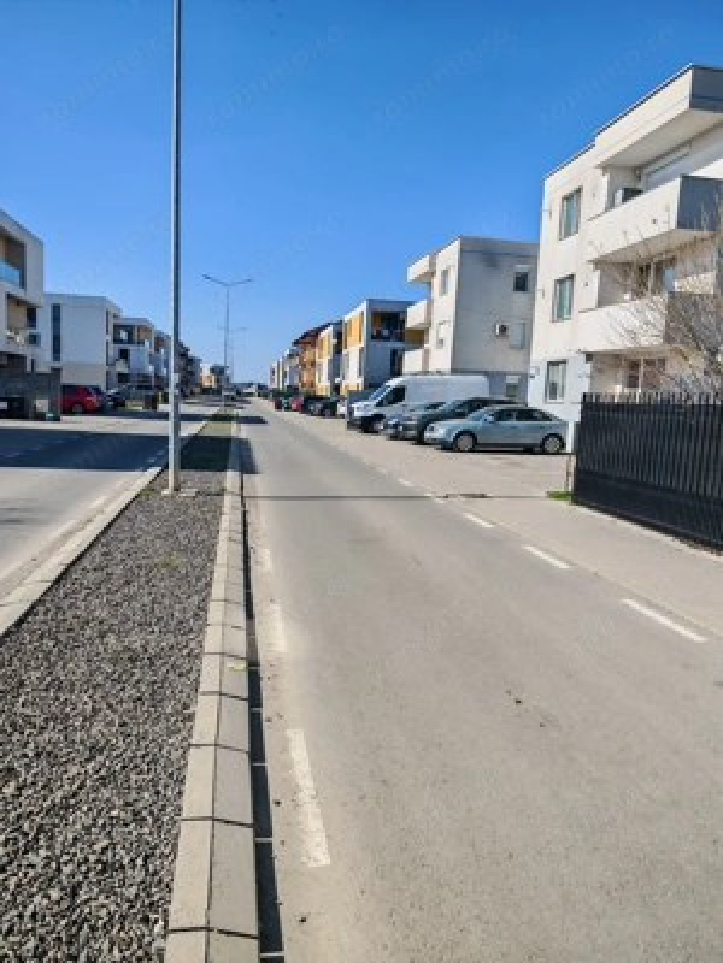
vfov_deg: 71.6
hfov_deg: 56.8
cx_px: 362
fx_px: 668
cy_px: 482
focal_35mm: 24
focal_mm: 6.83
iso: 100
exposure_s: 1/7500
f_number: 2
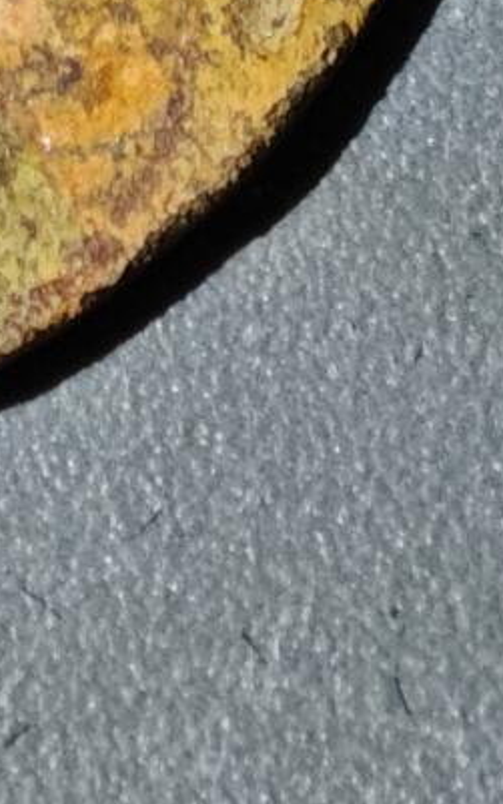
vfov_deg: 4.5
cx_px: -521
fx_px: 10100
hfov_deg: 2.8
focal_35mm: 461
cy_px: -597
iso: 250
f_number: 2
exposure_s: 1/100
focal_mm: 9
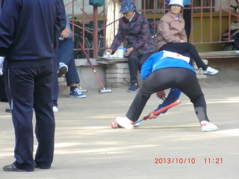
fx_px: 1657
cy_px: 90
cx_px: 120
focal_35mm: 240
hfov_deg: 8.2
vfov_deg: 6.2
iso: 800
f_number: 5.7
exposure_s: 1/200
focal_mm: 43
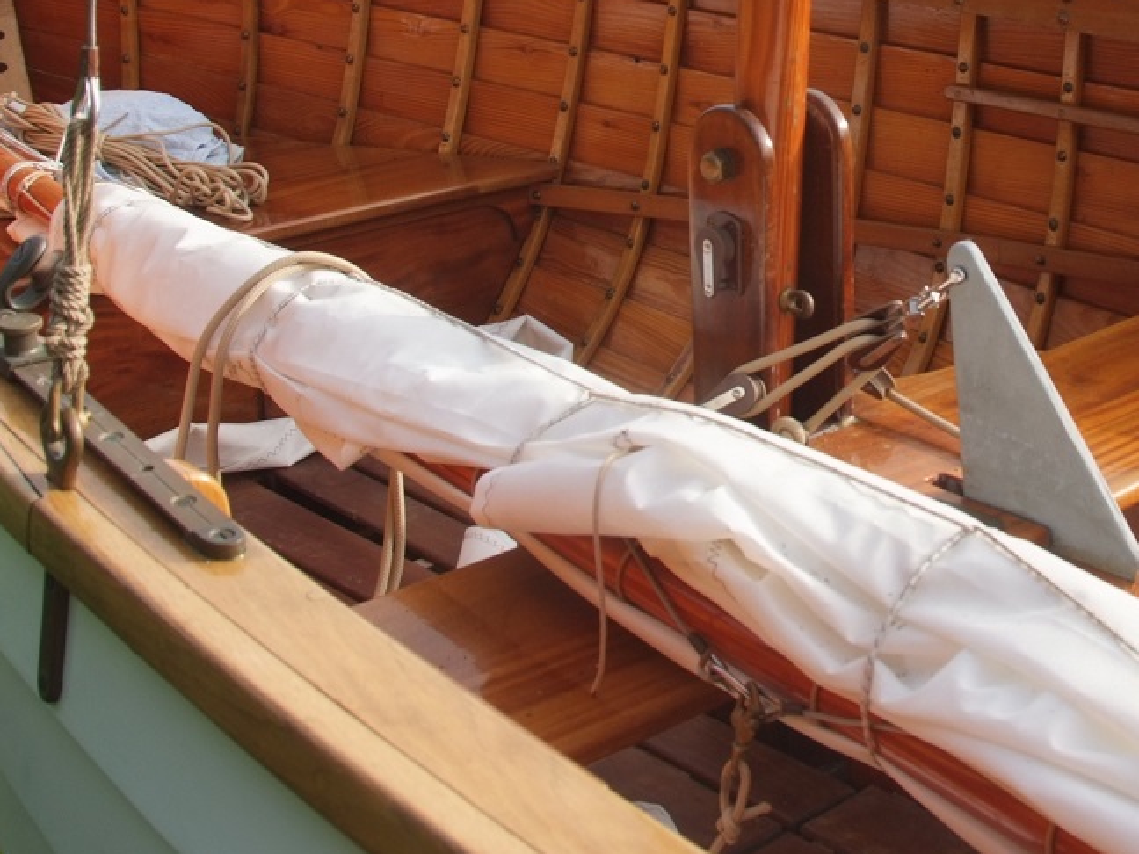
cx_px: 870
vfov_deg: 25.3
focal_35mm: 57
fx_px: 1876
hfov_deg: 33.0
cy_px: 193
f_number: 7.1
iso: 200
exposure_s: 1/200
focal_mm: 18
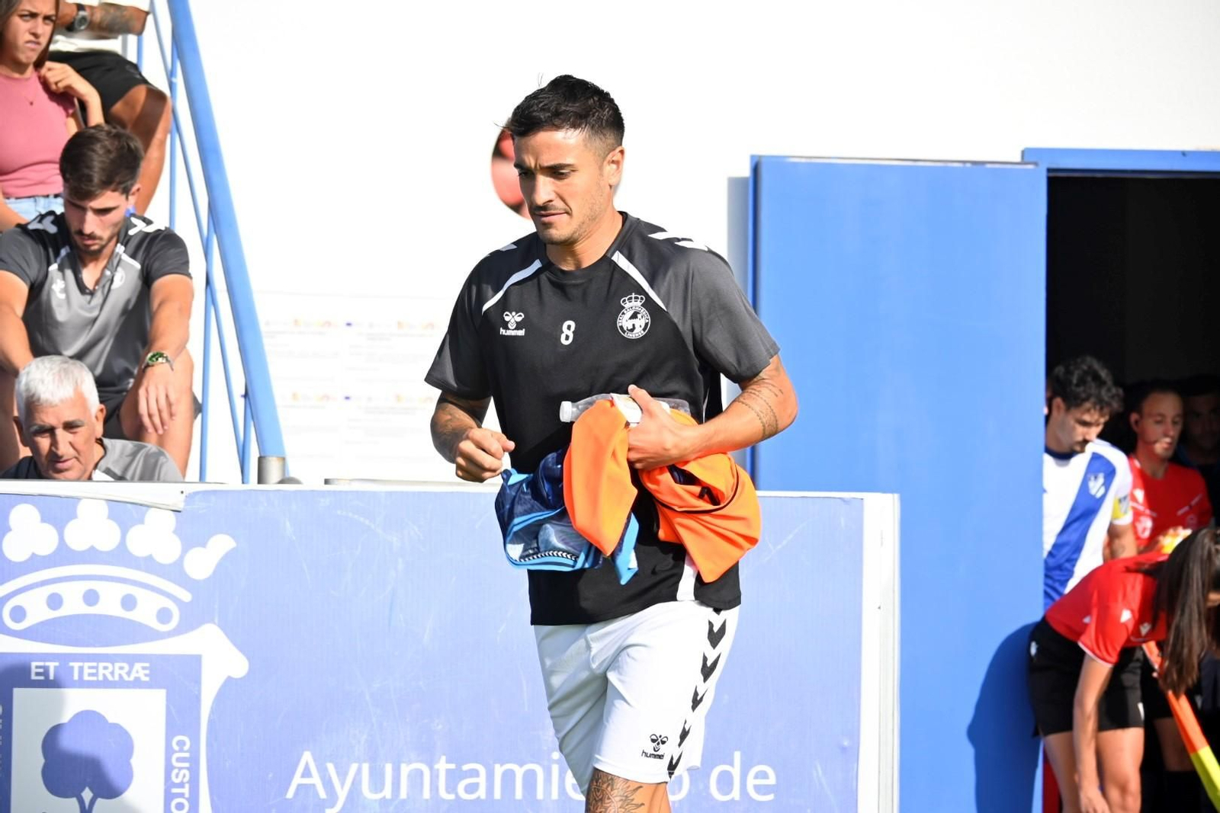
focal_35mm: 136
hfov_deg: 15.0
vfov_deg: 10.1
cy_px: 406
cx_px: 610
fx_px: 4626
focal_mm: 91
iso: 125
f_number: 5.6
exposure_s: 1/500
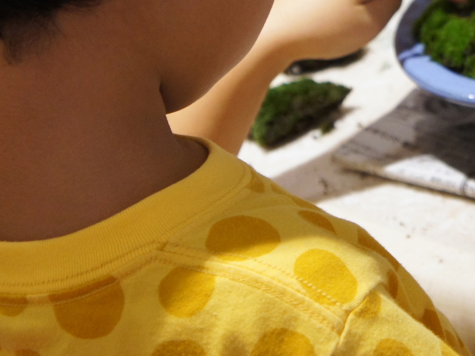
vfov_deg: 11.2
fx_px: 1797
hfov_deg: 14.9
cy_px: -3
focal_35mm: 131
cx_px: 409
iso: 1000
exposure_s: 1/160
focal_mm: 36
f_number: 4.5
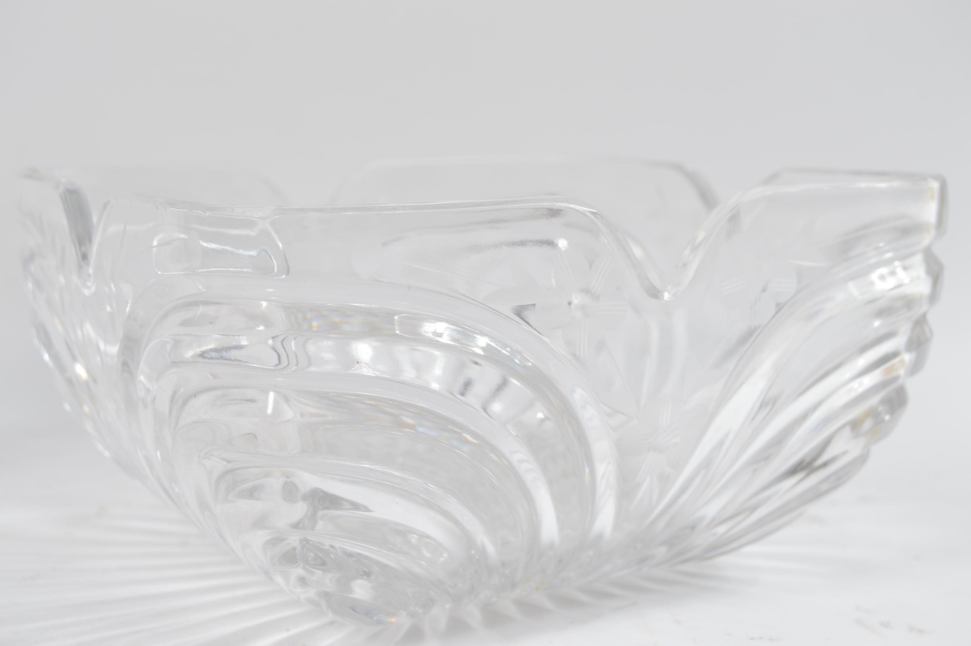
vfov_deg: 23.7
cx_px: 486
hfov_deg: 35.1
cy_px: 323
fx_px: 1536
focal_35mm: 57
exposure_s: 1/80
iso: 100
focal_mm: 38
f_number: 7.1
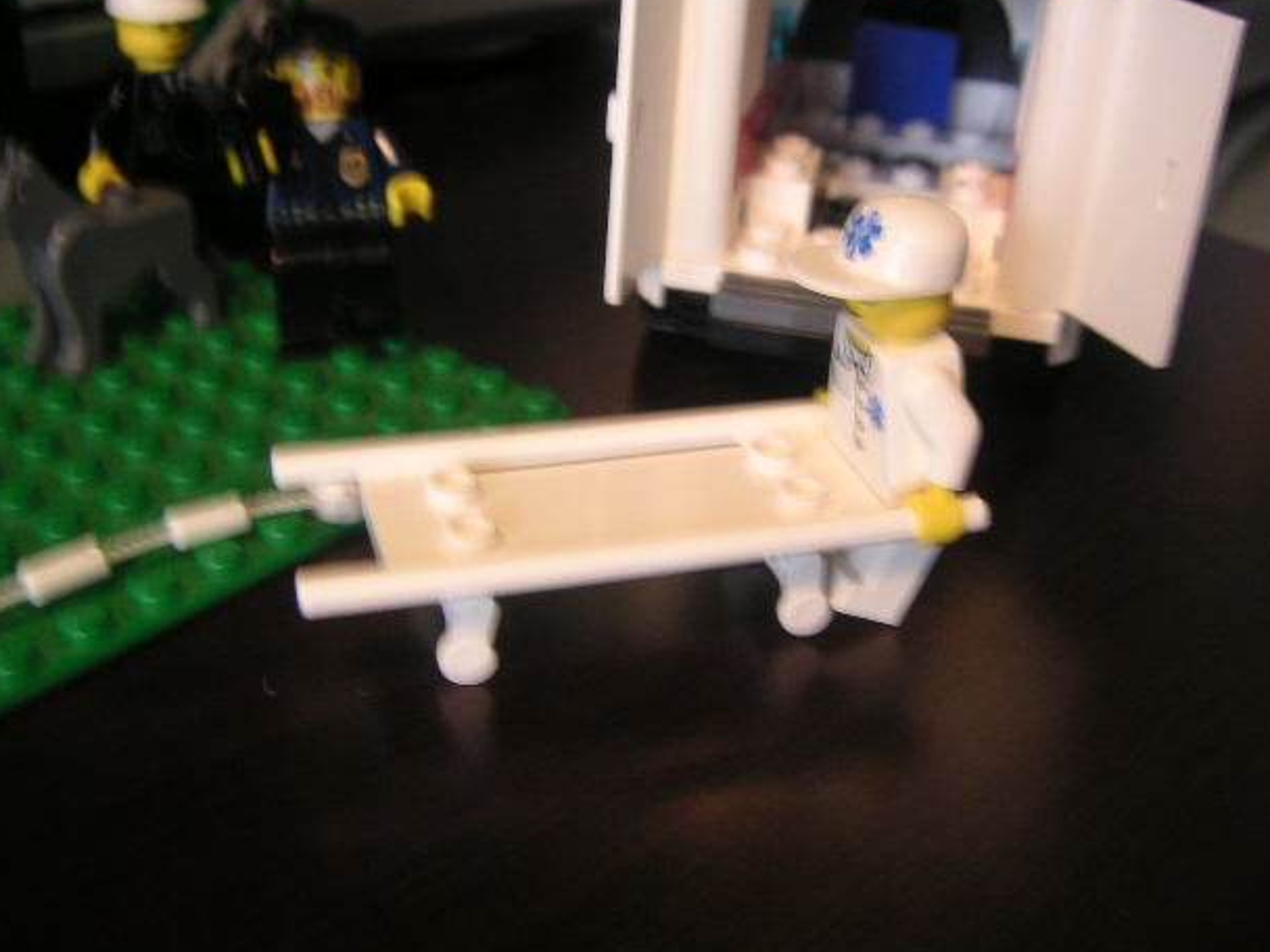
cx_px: 629
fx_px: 1468
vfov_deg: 36.0
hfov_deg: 46.8
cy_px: 474
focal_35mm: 40
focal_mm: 6
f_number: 2.8
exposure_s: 1/10
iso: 100
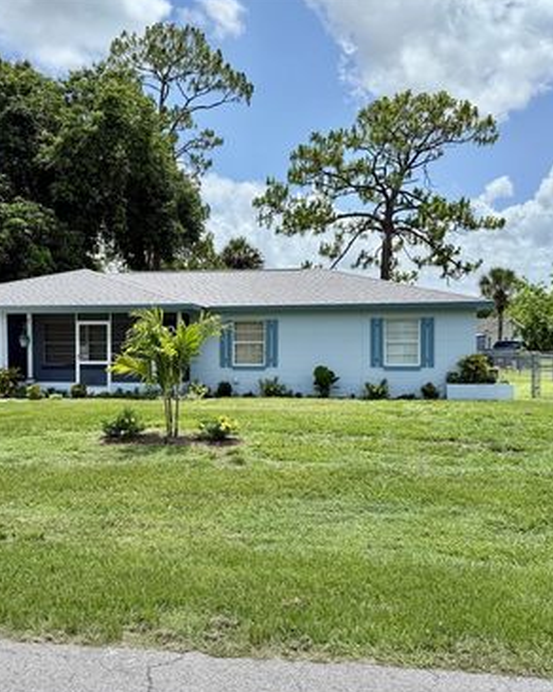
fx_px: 655
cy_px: 344
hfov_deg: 45.0
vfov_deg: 55.7
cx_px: 180
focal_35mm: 32
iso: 80
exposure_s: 1/4167
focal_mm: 6.76
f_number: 1.78
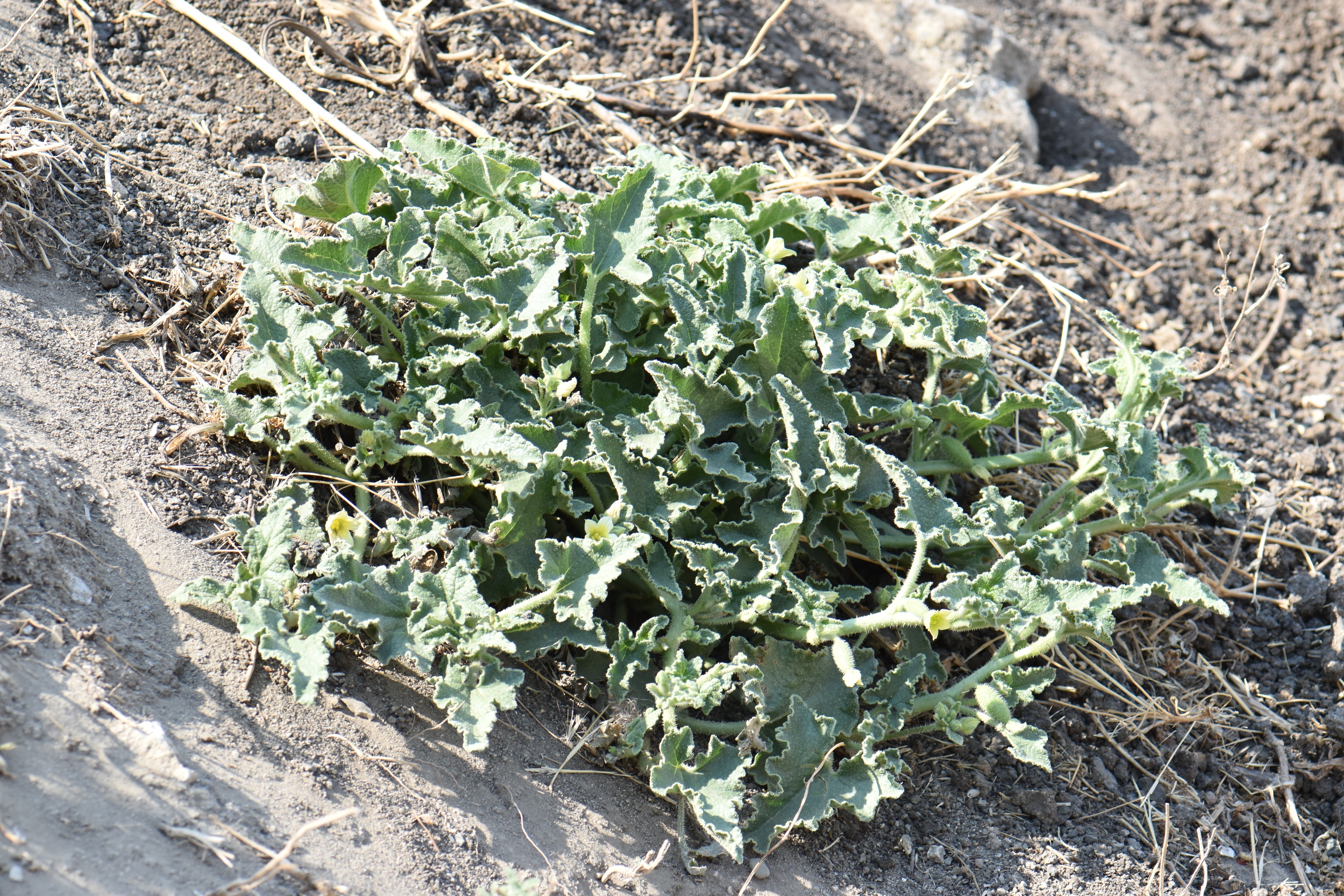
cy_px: 448
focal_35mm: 158
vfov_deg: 8.7
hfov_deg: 13.0
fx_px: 5880
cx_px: 672
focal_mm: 105
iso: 400
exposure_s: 1/500
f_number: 8
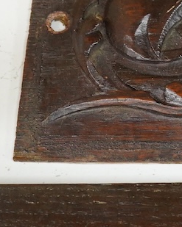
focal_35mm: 154
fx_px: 1037
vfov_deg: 12.3
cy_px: -43
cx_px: 325
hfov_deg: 9.5
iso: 2500
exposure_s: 1/125
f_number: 7.1
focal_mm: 30
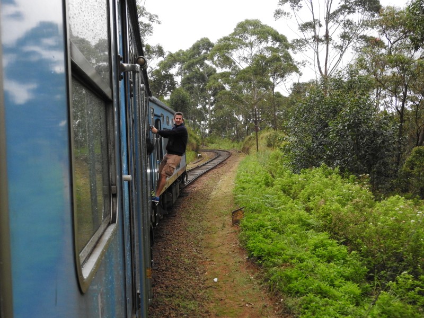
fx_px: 551
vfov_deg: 32.2
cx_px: 212
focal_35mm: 45
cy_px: 159
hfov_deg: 42.1
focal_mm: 8.1
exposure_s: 1/250
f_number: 4
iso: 360
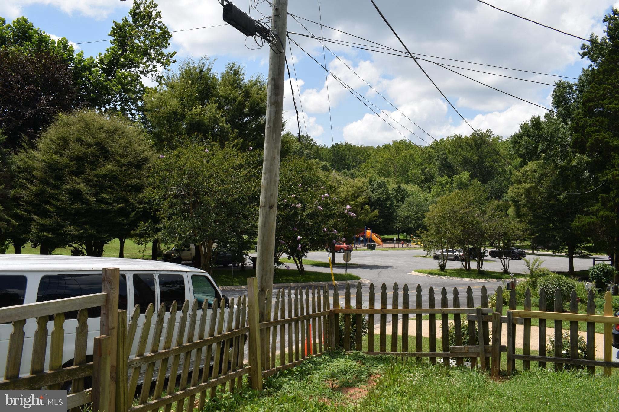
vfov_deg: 43.6
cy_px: 206
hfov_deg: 61.9
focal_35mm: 30
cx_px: 310
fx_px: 516
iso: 100
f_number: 9
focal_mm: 20
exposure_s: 1/200
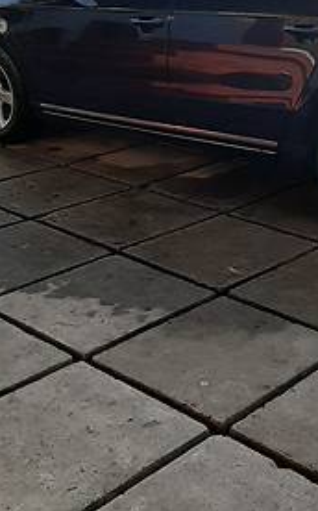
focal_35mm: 60
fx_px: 834
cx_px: 338
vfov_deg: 33.8
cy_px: 185
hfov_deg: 20.7
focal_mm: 3.9
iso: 40
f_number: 1.7
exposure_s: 1/762
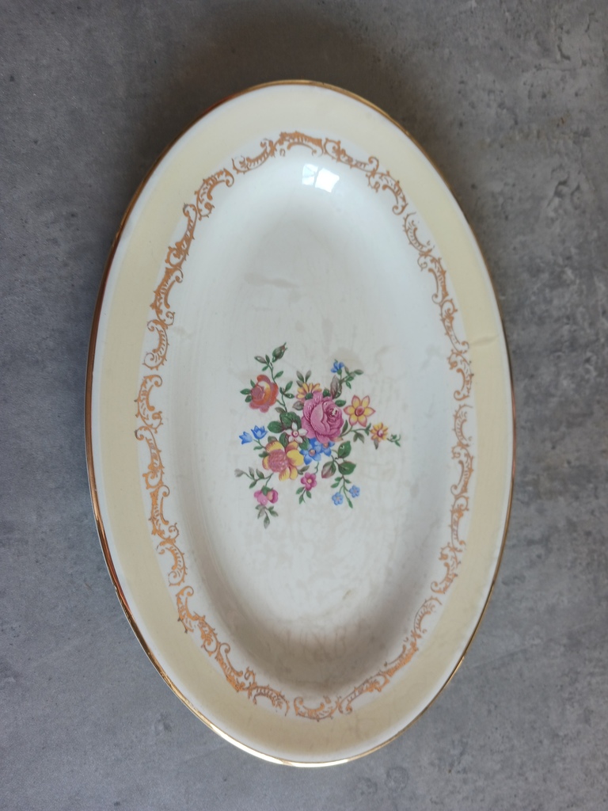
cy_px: 406
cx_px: 304
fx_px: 632
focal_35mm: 27
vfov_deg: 65.3
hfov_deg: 51.4
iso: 40
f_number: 1.8
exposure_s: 1/50
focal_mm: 4
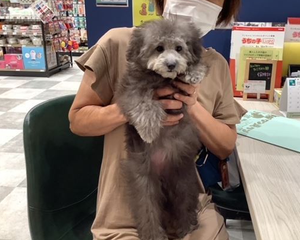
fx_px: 320
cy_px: 108
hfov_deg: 50.1
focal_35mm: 36
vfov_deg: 41.1
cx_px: 176
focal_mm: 3.3
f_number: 2.4
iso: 64
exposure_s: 1/50
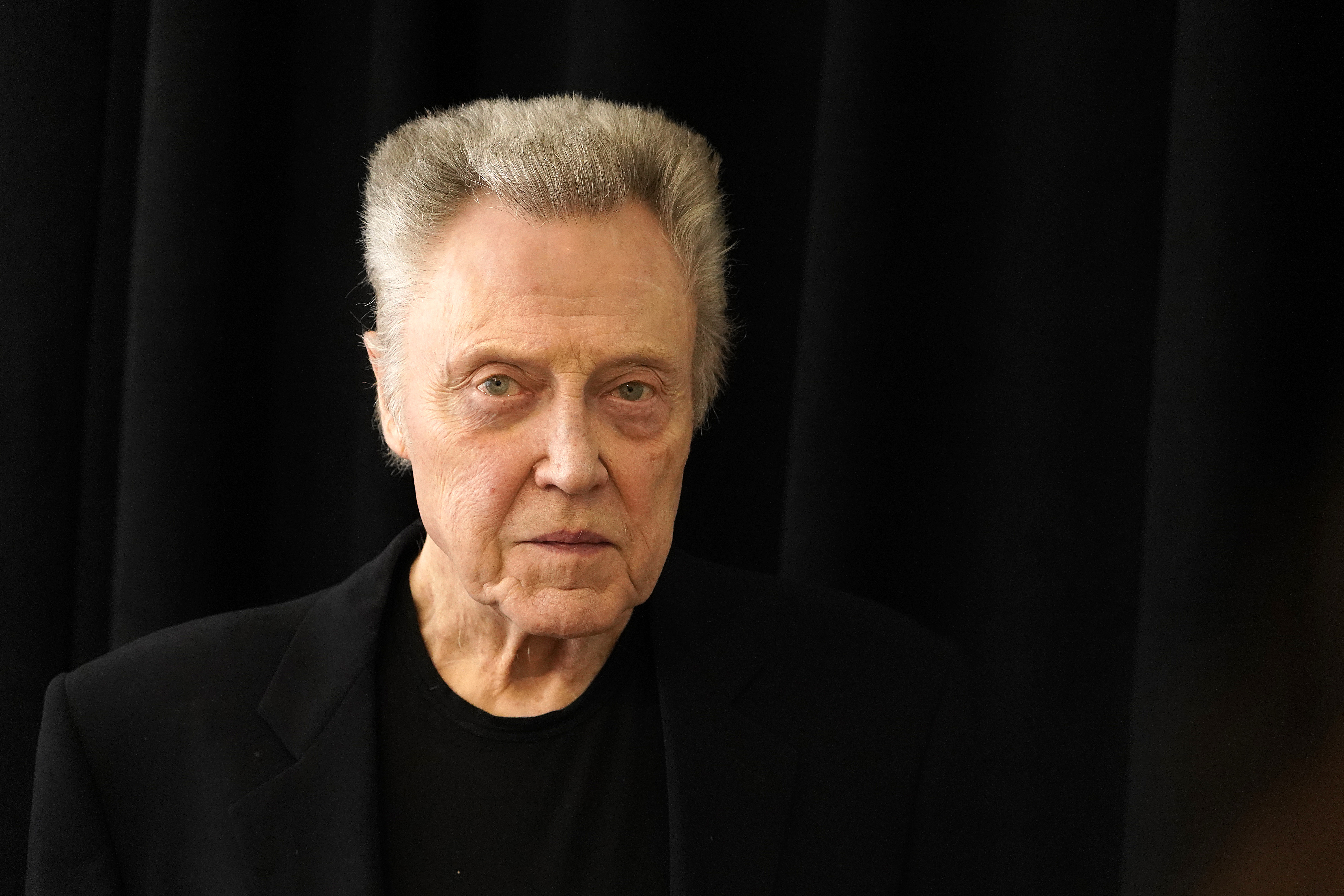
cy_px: 448
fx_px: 3882
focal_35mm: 104
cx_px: 672
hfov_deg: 19.6
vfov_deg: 13.2
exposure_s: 1/160
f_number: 6.3
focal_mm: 104
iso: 6400
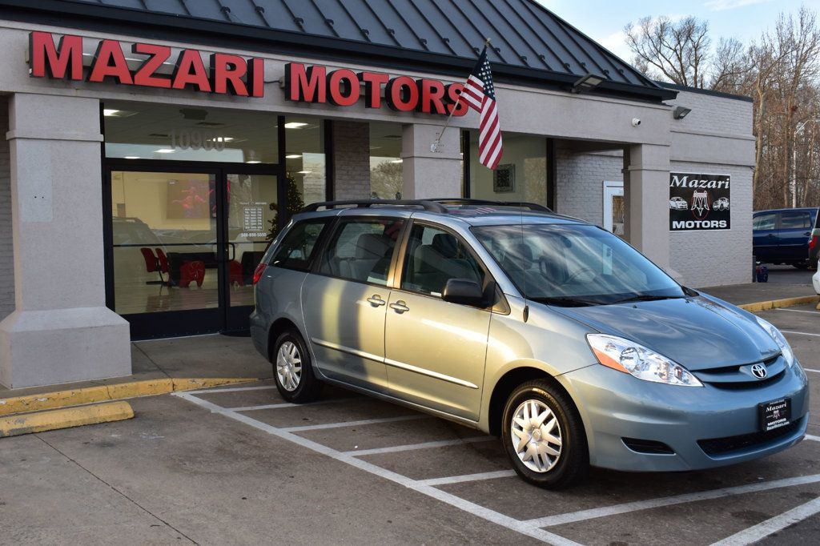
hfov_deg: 51.3
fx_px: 854
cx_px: 410
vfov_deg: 35.5
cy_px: 273
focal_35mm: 38
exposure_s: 1/100
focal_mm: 25
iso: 400
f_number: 9
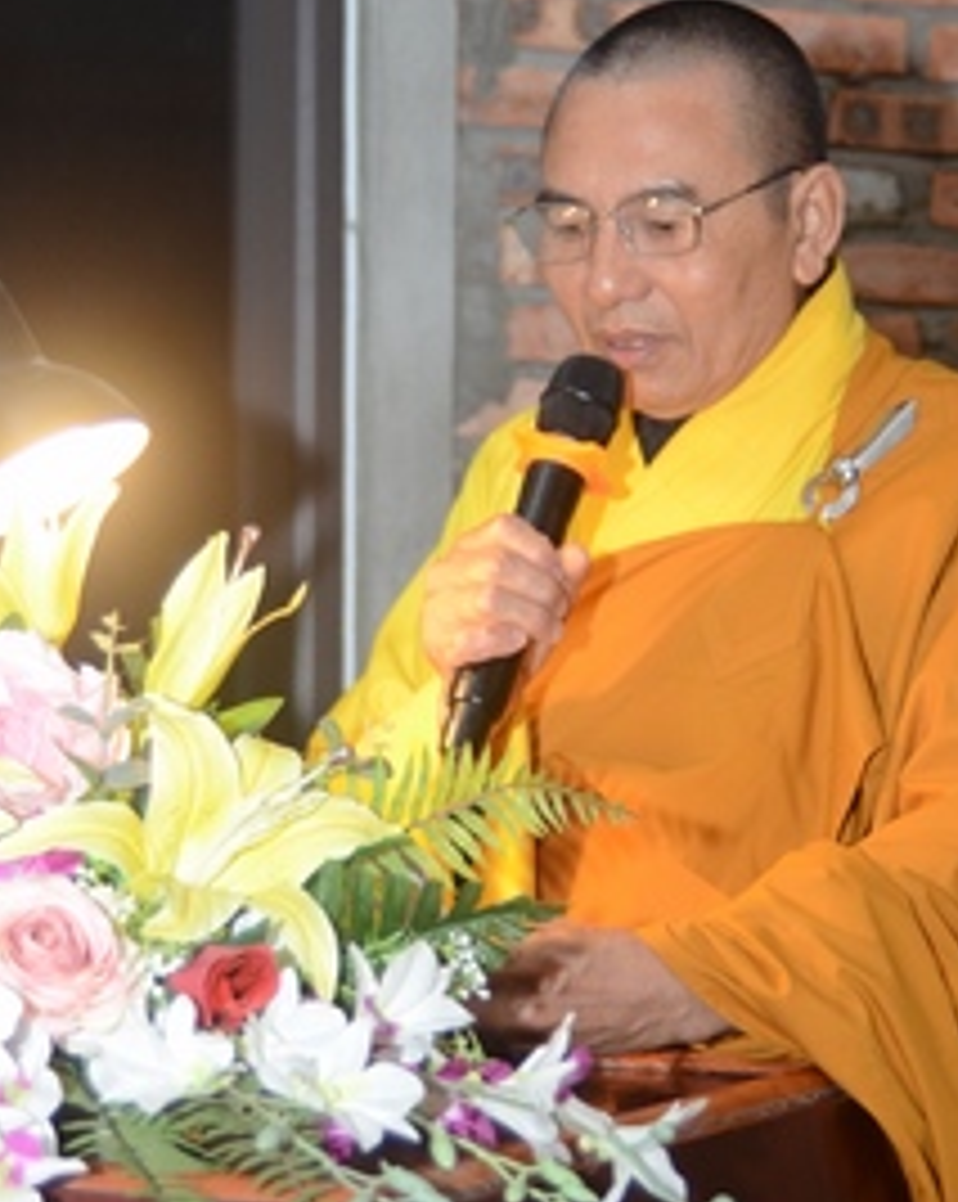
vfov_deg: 18.1
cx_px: 461
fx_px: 3768
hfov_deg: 14.5
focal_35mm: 106
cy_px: 662
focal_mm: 31
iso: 800
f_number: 2.8
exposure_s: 1/200
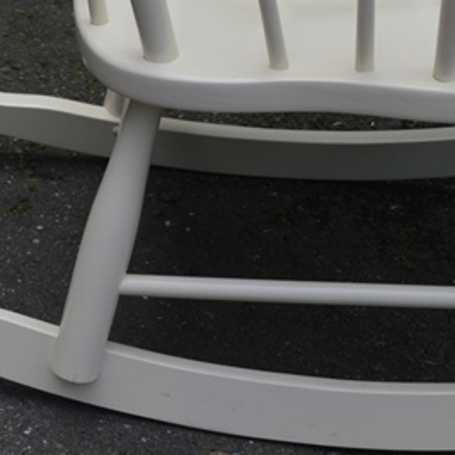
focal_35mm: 124
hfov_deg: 14.1
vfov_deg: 13.3
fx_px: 1844
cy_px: -210
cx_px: 238
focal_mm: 26
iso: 100
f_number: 6.3
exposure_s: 1/160
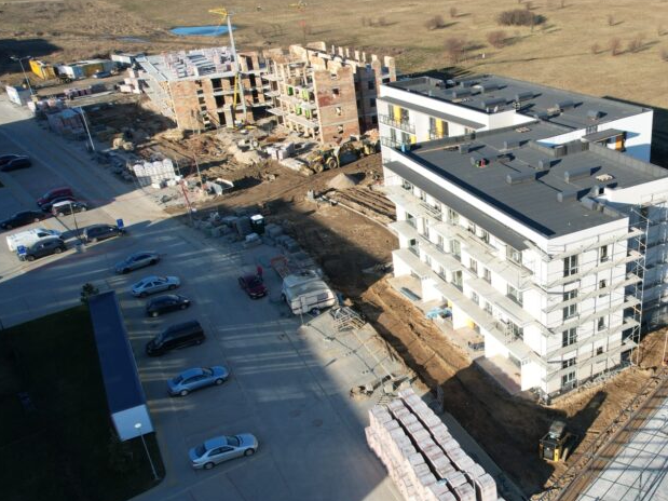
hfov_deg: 49.2
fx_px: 675
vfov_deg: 40.6
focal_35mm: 35
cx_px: 547
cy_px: 277
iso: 100
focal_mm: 8.38
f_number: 2.8
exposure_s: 1/1000
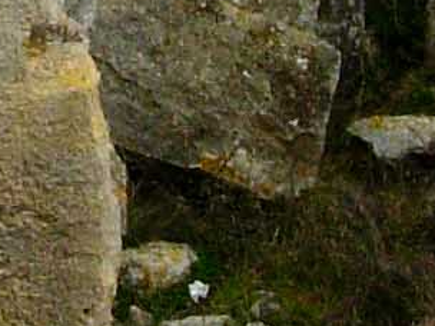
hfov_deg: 6.8
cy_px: -566
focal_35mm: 284
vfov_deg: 5.0
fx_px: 3569
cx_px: -275
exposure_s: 1/264
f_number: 4.8
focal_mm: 7.8
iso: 79
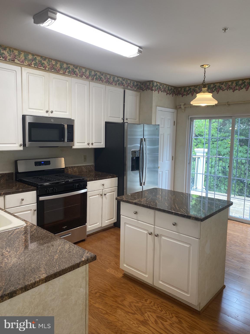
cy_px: 167
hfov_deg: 53.1
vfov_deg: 67.3
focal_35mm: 26
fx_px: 250
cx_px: 125
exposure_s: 1/120
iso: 80
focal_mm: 4.25
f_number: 1.8
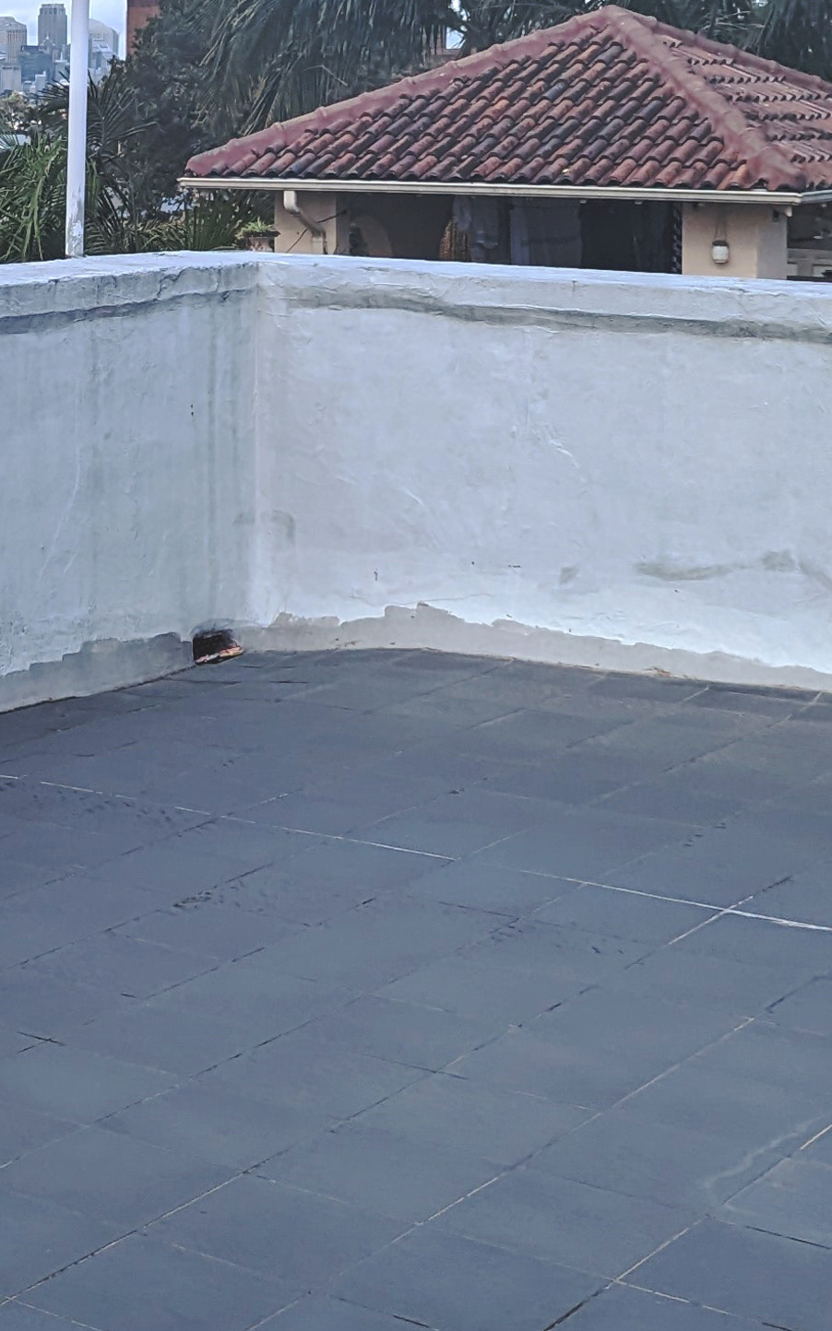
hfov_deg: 23.7
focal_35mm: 48
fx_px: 1742
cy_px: 192
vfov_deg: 39.5
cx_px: -244
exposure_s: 1/279
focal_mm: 2.35
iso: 60
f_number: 2.2
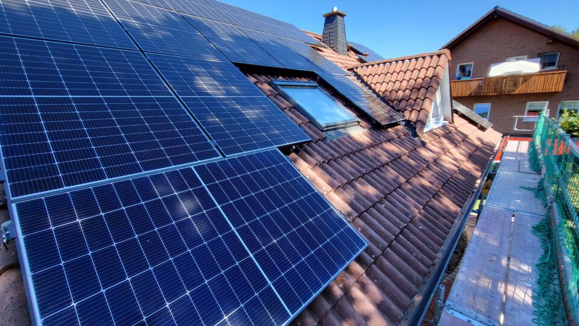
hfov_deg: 102.9
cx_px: 275
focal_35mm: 15
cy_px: 168
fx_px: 230
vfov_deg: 70.5
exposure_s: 1/204
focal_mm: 1.74
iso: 32
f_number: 2.2
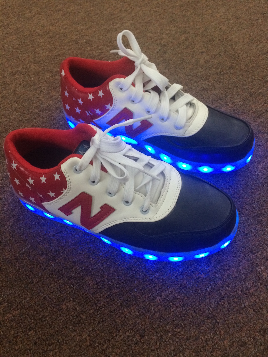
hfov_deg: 48.2
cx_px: 134
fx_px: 299
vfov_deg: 61.7
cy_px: 178
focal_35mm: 29
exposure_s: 1/30
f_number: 2.2
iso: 250
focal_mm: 4.15
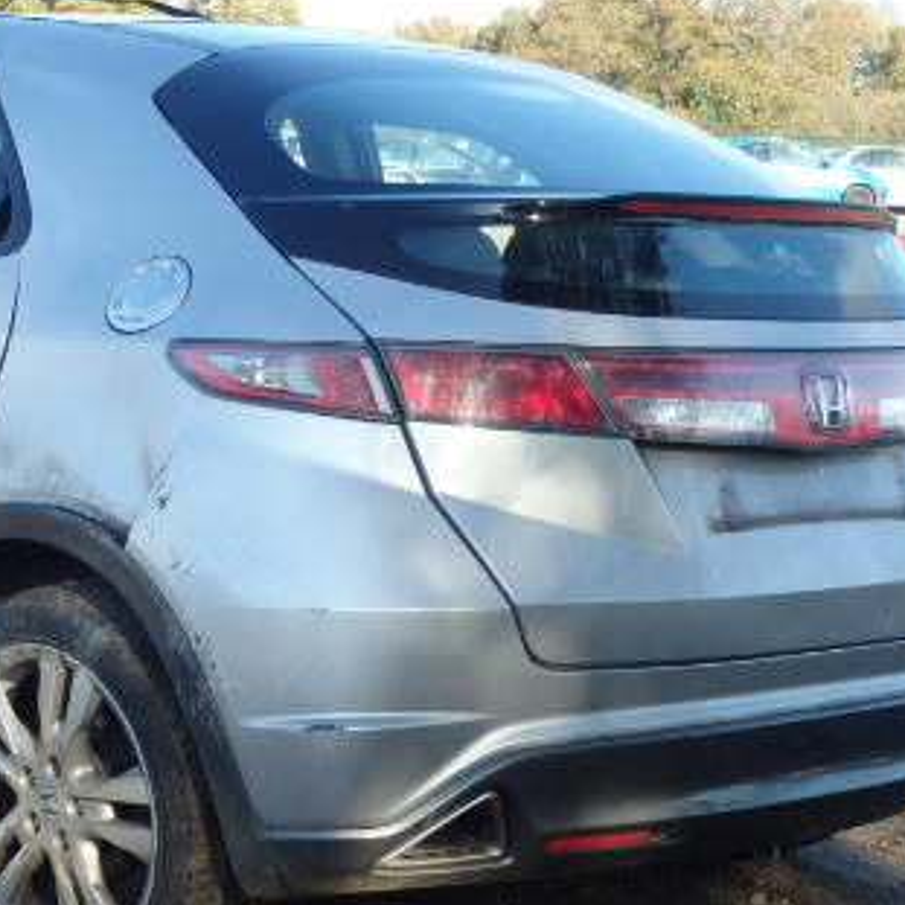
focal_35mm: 89
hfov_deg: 19.3
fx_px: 2632
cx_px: 148
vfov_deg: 19.5
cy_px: 585
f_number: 4.9
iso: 125
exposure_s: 1/125
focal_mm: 8.8
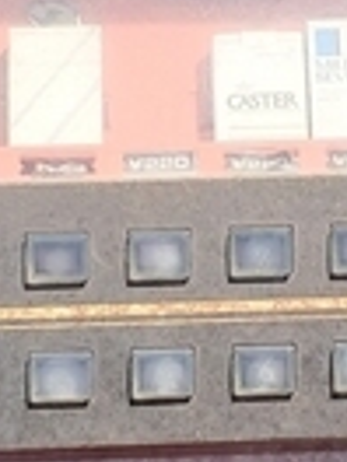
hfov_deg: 9.4
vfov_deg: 12.6
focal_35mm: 157
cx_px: 214
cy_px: 298
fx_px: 2098
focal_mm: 4.3
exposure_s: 1/330
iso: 50
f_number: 2.4
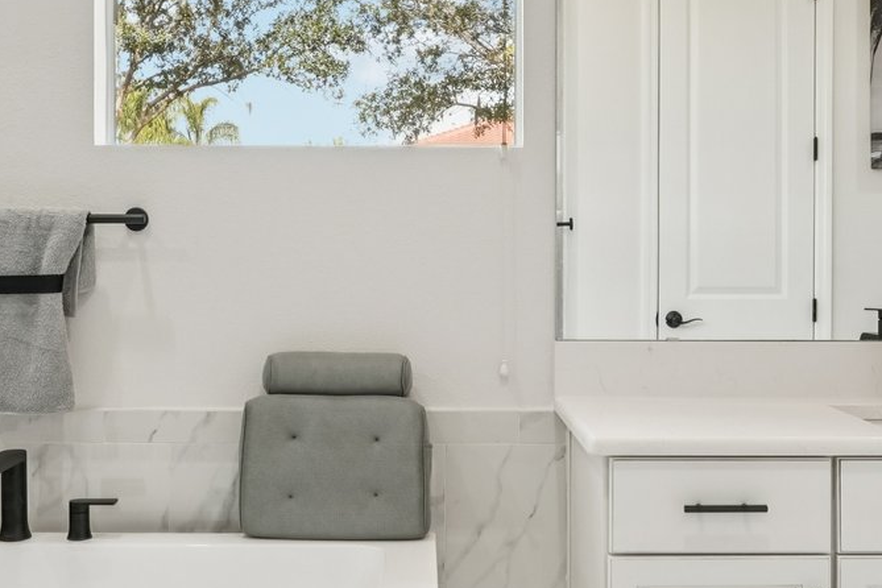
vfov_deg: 27.5
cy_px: 250
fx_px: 1200
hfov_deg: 40.3
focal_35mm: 49
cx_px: 439
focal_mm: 16
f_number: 8
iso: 400
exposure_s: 1/60
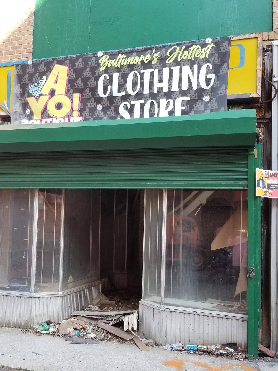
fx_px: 375
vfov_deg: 52.6
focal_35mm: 35
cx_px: 100
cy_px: 186
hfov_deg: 40.3
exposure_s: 1/120
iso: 64
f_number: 1.7
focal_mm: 4.25
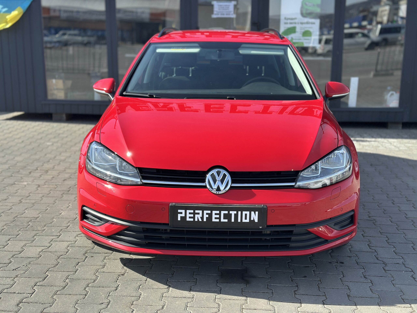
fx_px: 578
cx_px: 208
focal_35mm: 48
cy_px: 156
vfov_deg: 30.3
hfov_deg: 39.7
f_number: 1.78
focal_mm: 6.86
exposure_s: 1/2160
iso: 80
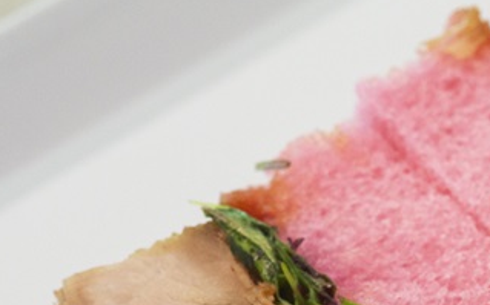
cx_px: 556
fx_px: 4485
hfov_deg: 6.2
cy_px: 379
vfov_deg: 3.9
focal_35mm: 336
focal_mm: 105
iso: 1600
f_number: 9
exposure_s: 1/125
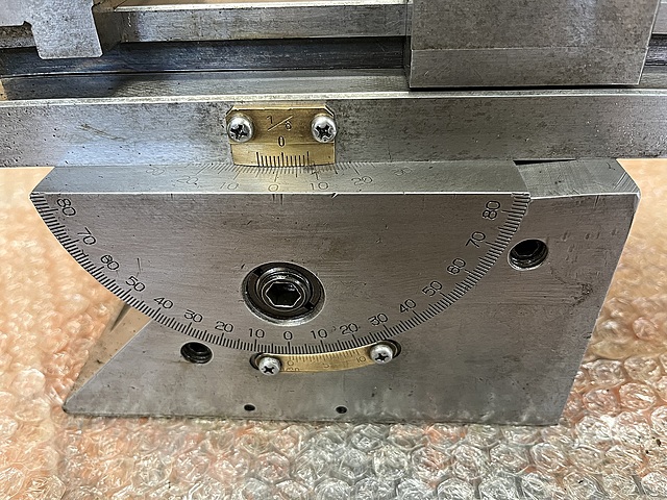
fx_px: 501
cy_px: 250
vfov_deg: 53.1
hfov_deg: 67.3
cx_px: 334
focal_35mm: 26
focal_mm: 5.1
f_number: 1.6
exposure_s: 1/60
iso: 250
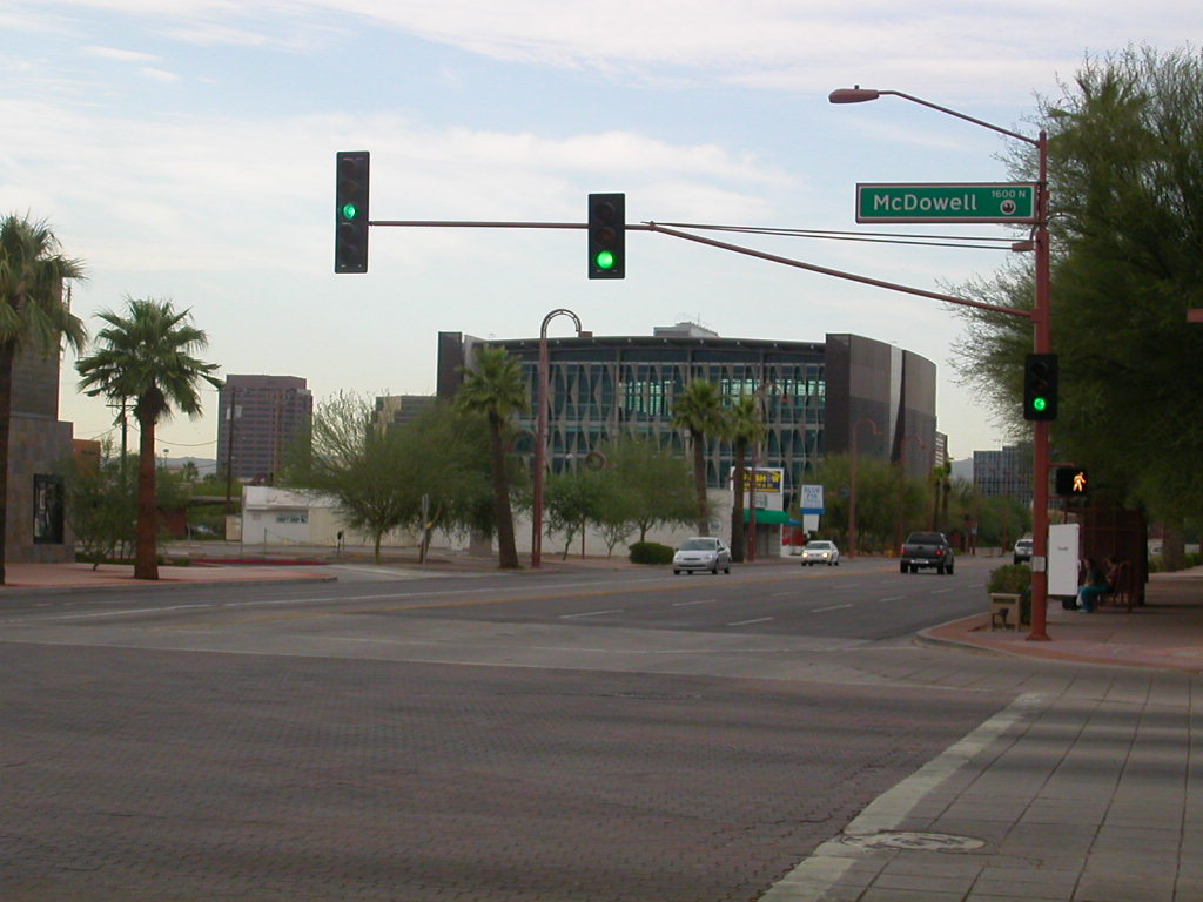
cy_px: 451
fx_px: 2537
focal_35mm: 73
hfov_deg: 26.7
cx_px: 602
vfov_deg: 20.2
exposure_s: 1/574
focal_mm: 11.1
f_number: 3.8
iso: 100
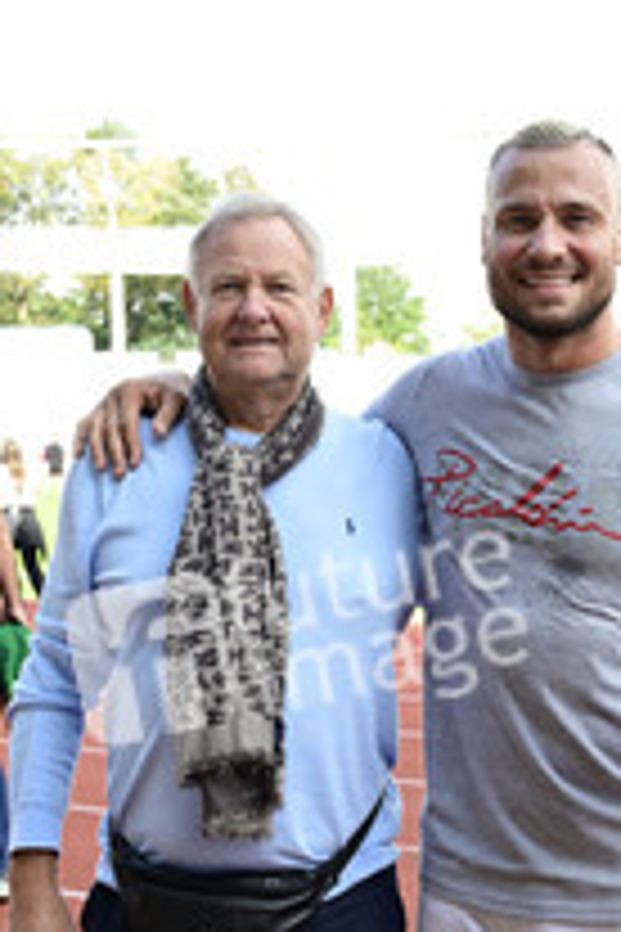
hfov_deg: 23.7
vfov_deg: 33.0
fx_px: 1474
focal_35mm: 57
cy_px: 864
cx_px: 428
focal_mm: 29.5
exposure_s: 1/200
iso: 160
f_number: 5
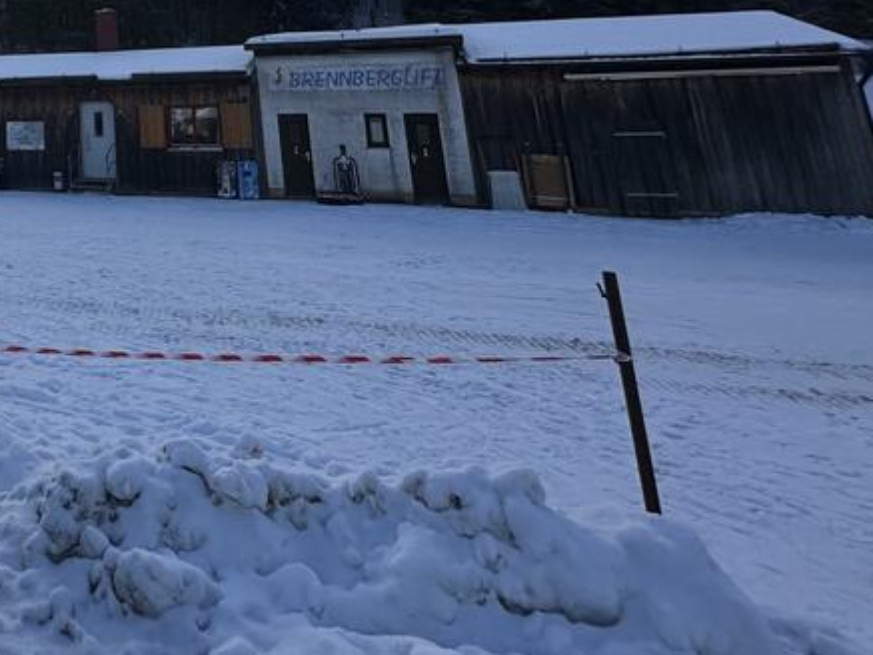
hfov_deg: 45.0
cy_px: -95
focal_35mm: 33
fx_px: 832
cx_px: -38
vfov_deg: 35.5
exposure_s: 1/4000
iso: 50
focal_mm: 2.22
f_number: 2.2
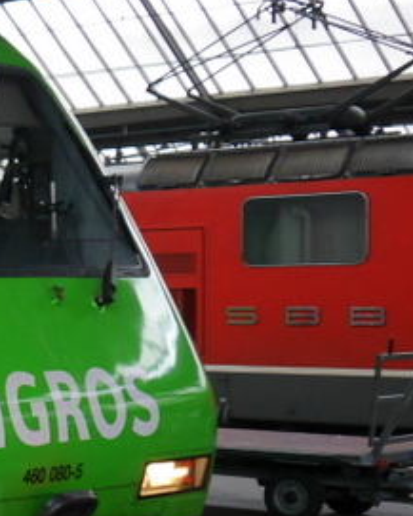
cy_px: 334
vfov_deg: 16.1
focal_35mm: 119
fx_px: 1817
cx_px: -455
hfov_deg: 11.5
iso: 800
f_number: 3.6
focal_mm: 15
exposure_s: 1/125
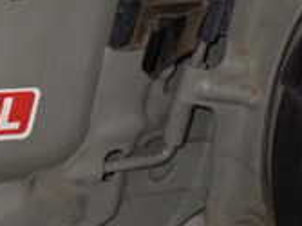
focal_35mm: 169
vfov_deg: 8.8
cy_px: 58
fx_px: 1473
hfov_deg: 11.3
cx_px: -134
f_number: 3.1
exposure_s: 1/40
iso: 800
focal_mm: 8.4
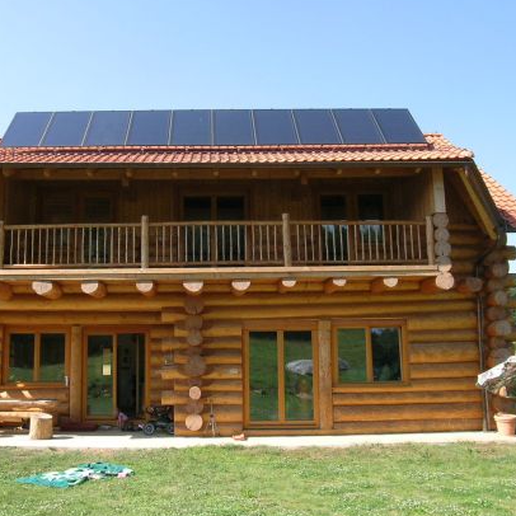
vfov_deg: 42.8
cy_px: 225
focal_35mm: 39
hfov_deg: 42.6
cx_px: 200
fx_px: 658
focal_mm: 5.8
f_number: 5.6
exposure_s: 1/163
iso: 50
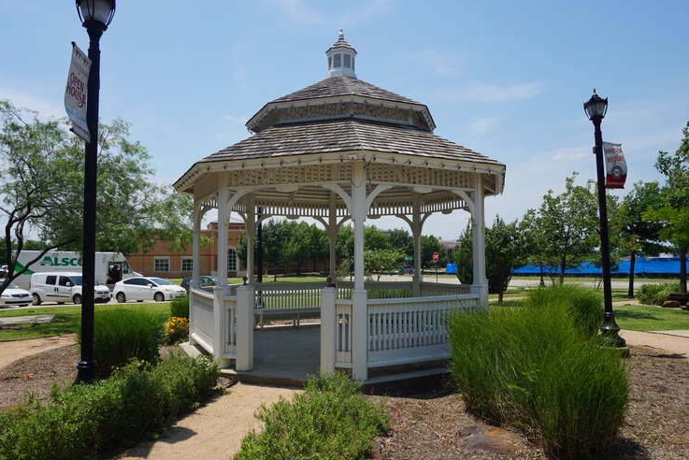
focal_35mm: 25
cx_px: 335
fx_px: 479
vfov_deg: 51.3
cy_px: 223
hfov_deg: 71.5
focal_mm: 16
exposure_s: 1/160
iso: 100
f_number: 11
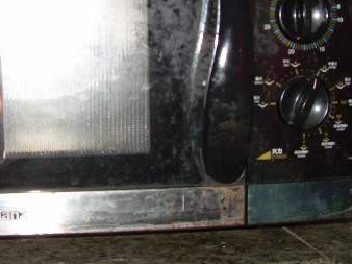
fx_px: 732
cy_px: 31
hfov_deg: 26.6
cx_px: 74
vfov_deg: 20.1
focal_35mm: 72
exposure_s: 1/60
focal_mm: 6.3
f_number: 2.8
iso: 50
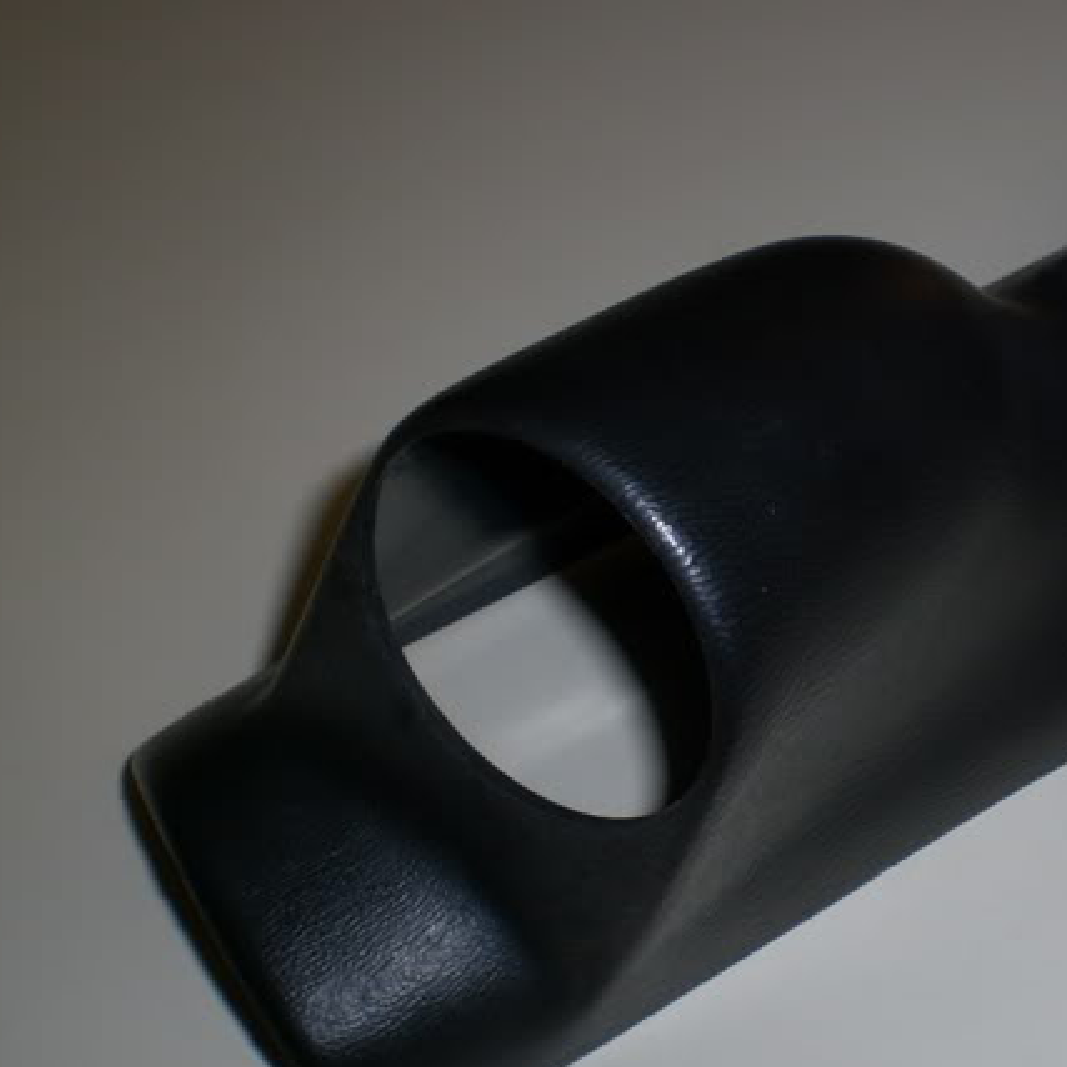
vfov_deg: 27.3
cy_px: 590
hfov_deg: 26.4
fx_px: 2197
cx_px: 962
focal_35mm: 63
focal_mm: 6.3
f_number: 4.4
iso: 50
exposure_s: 1/30
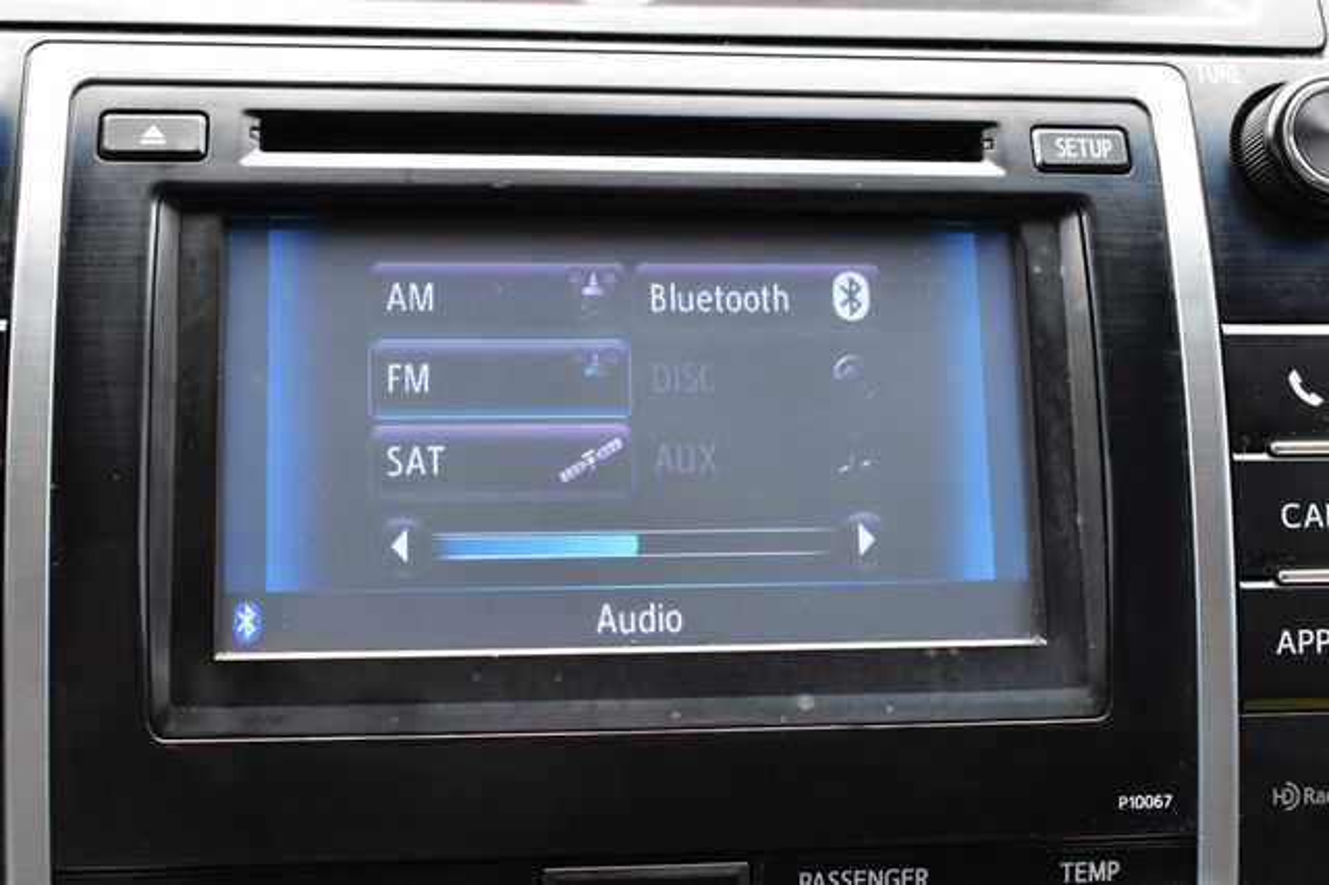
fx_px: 1882
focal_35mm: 51
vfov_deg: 26.5
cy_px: 442
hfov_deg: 38.9
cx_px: 664
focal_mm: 34
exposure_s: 1/100
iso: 2500
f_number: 9
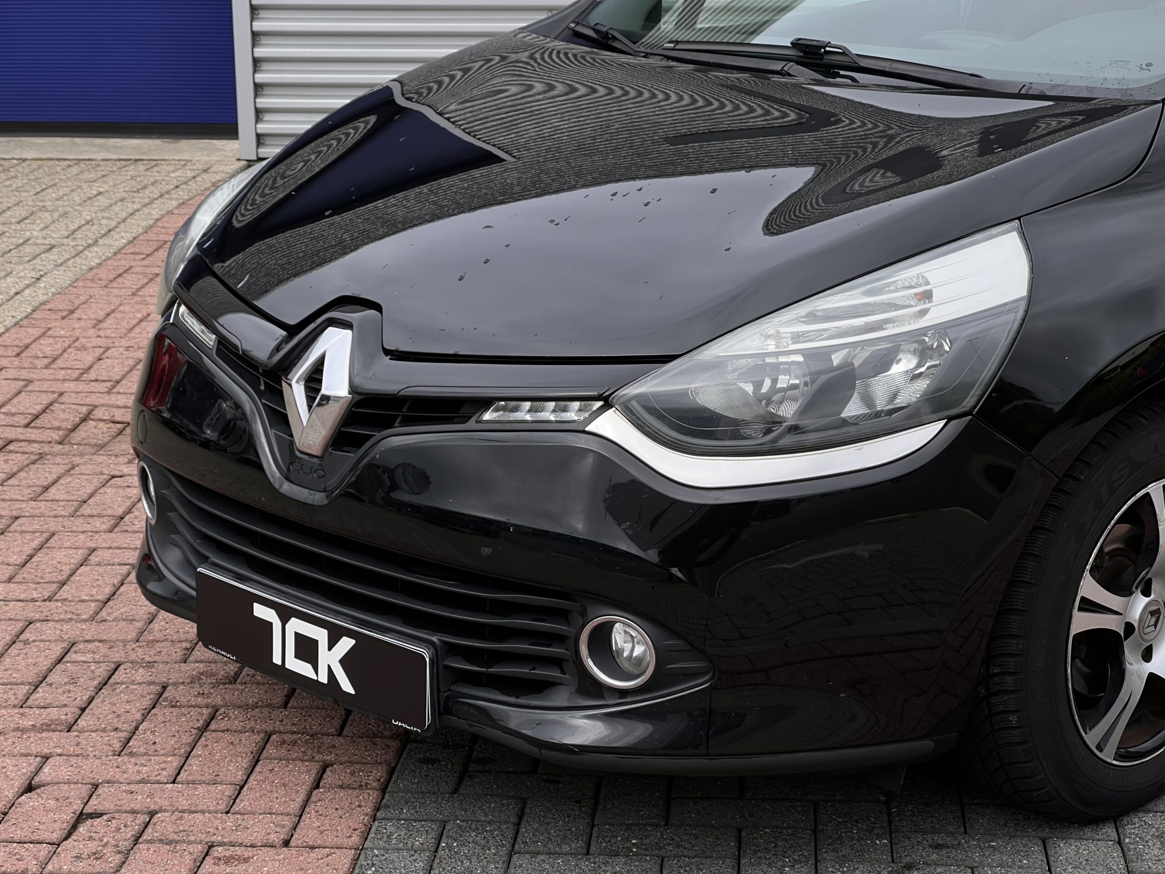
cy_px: 437
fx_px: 2591
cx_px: 582
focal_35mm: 77
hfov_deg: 25.3
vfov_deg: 19.1
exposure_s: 1/210
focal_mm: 9
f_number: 2.8
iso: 32
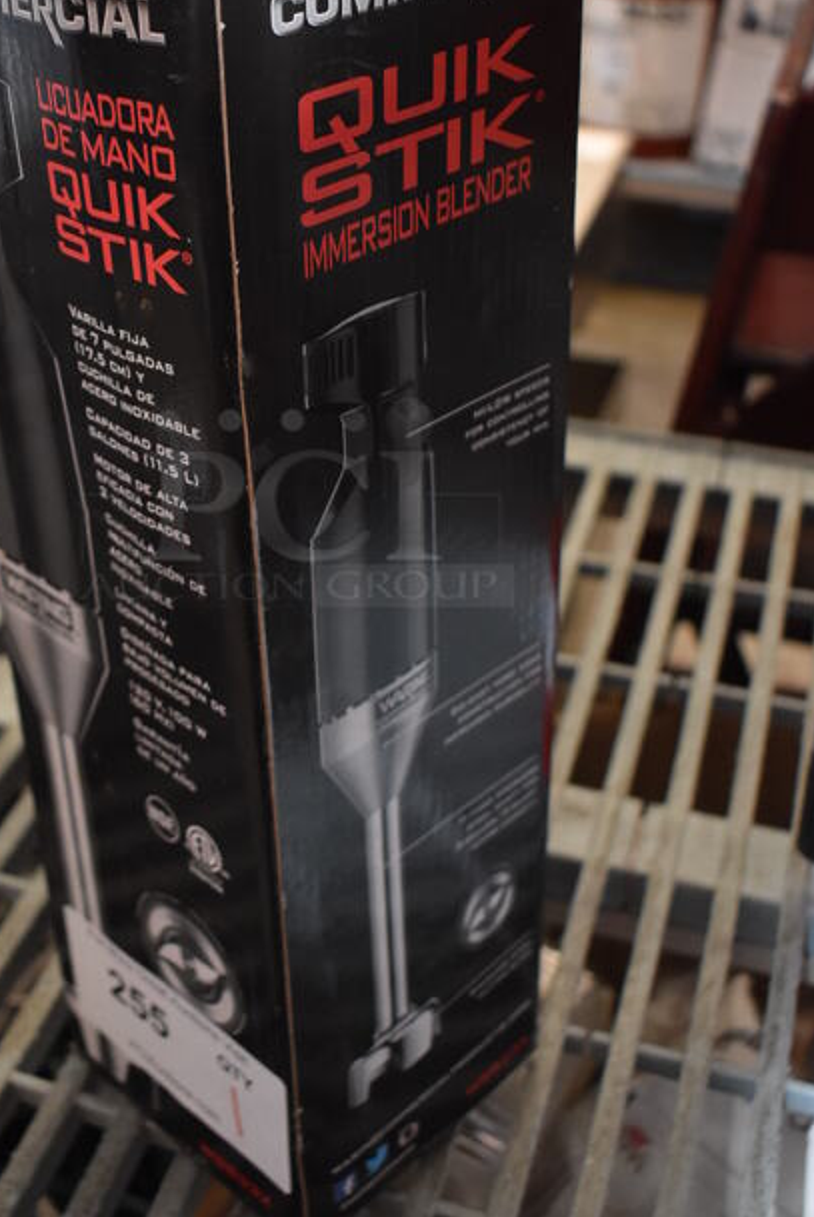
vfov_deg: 43.4
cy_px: 503
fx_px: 1524
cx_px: 292
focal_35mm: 45
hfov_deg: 29.8
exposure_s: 1/100
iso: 1600
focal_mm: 20
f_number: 3.8
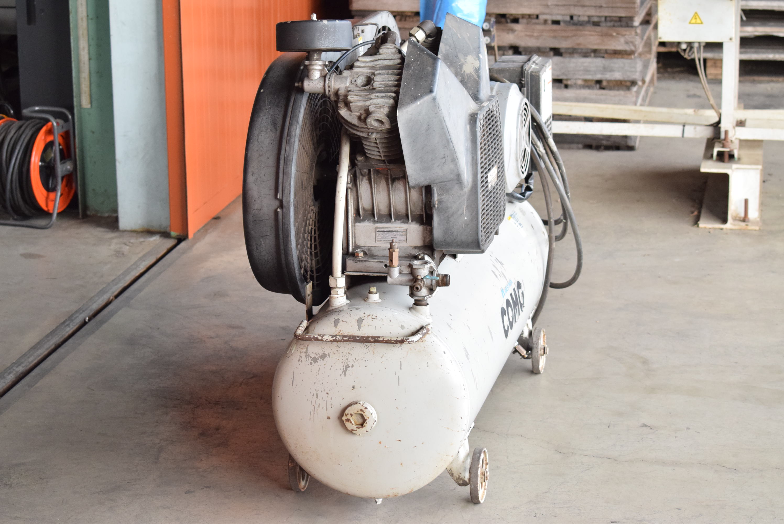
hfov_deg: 24.6
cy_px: 262
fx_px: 1798
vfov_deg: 16.6
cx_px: 392
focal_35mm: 82
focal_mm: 55
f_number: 6.3
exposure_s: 1/125
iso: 1250
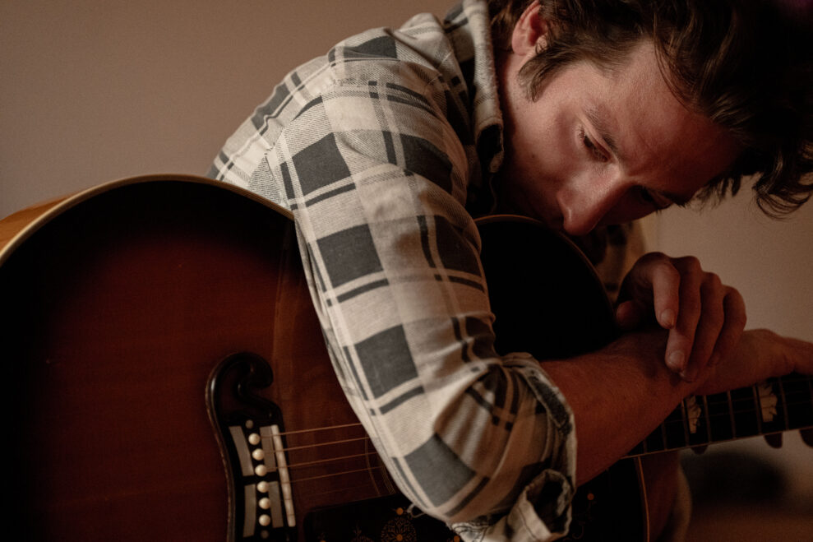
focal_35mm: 200
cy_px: 271
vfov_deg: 6.9
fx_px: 4516
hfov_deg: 10.3
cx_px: 406
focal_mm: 200
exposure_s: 1/200
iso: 4000
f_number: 2.8
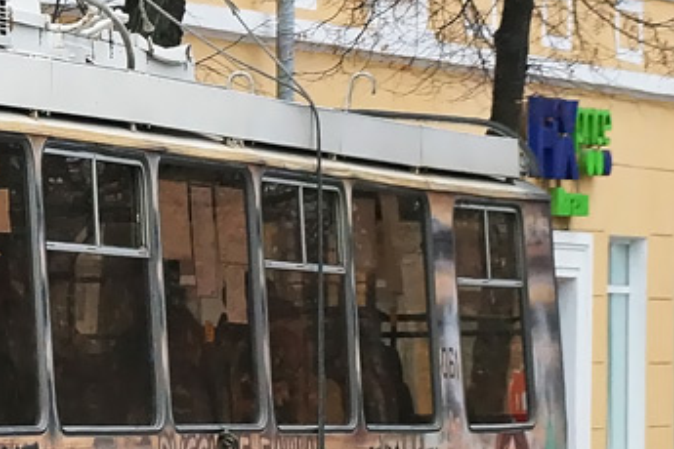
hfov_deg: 7.1
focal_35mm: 287
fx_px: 5368
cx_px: -199
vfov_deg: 4.8
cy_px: 258
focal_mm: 55
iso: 800
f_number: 5.6
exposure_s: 1/800
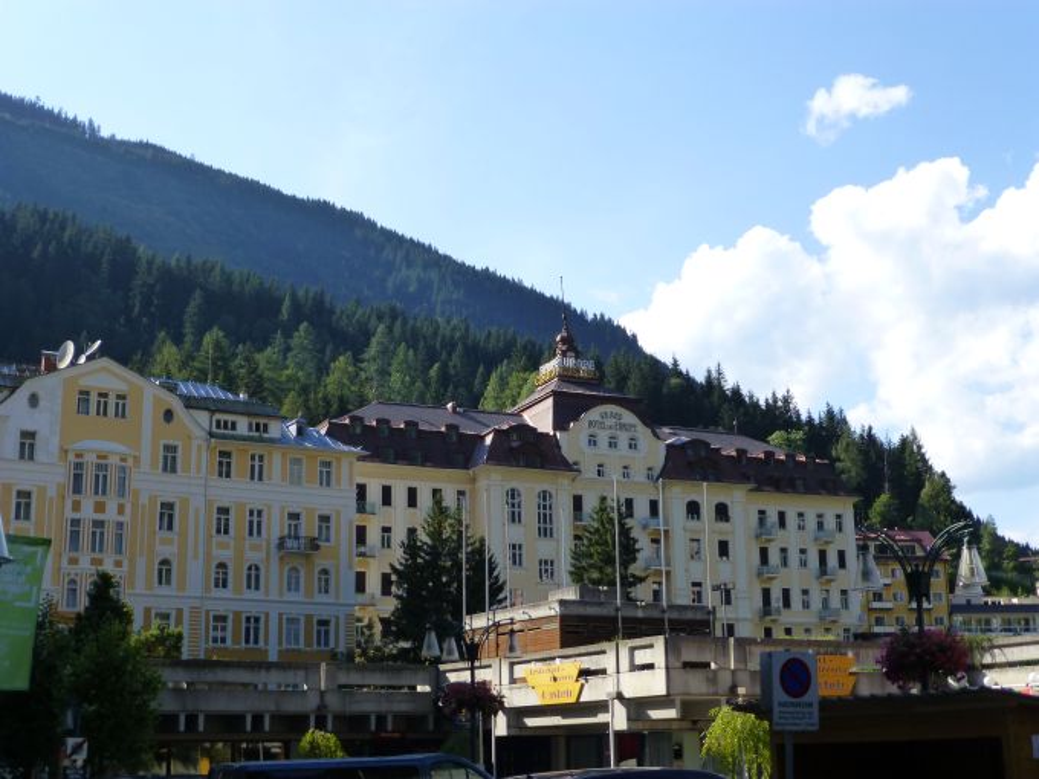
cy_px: 390
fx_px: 1411
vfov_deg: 30.9
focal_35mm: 47
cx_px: 520
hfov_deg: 40.4
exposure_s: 1/500
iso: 160
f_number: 4.2
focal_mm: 8.5
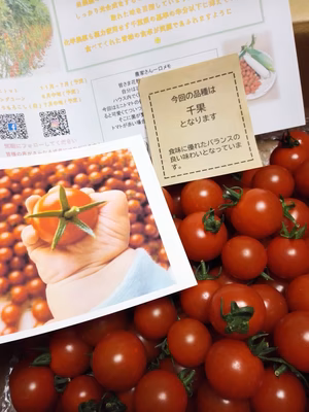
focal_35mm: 29
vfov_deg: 61.7
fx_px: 345
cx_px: 154
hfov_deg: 48.2
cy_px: 206
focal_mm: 3.8
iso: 400
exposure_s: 1/33.3
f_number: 2
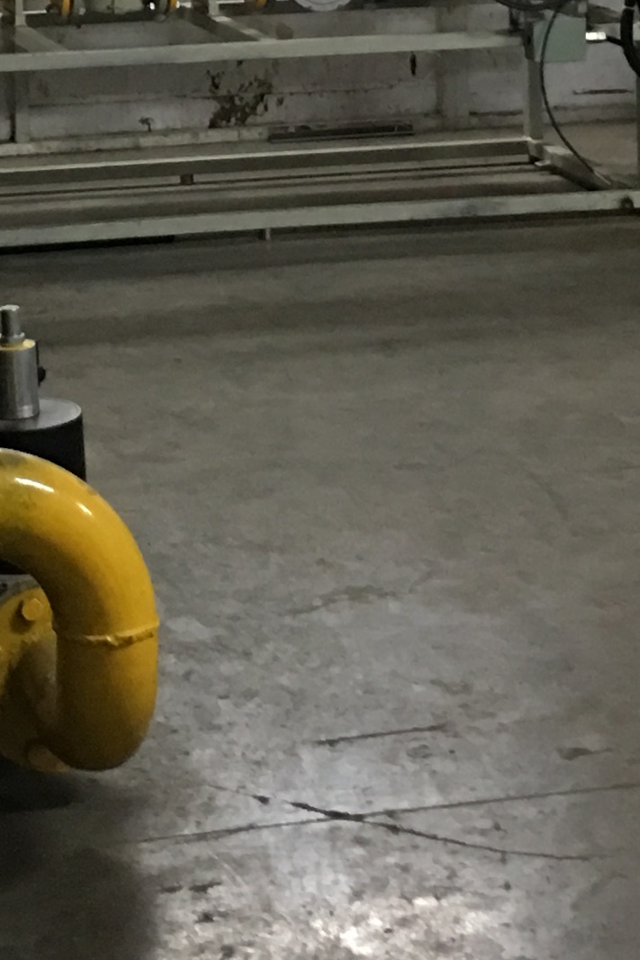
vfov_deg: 17.3
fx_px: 3041
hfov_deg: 11.9
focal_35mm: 114
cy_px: -127
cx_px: 36
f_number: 2.2
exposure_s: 1/8
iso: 100
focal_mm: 4.15
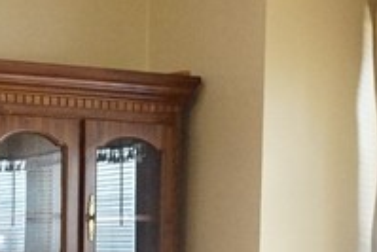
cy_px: 470
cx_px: 99
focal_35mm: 131
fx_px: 1373
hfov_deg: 15.6
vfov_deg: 9.9
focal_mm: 16
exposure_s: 1/60
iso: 3200
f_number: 5.6
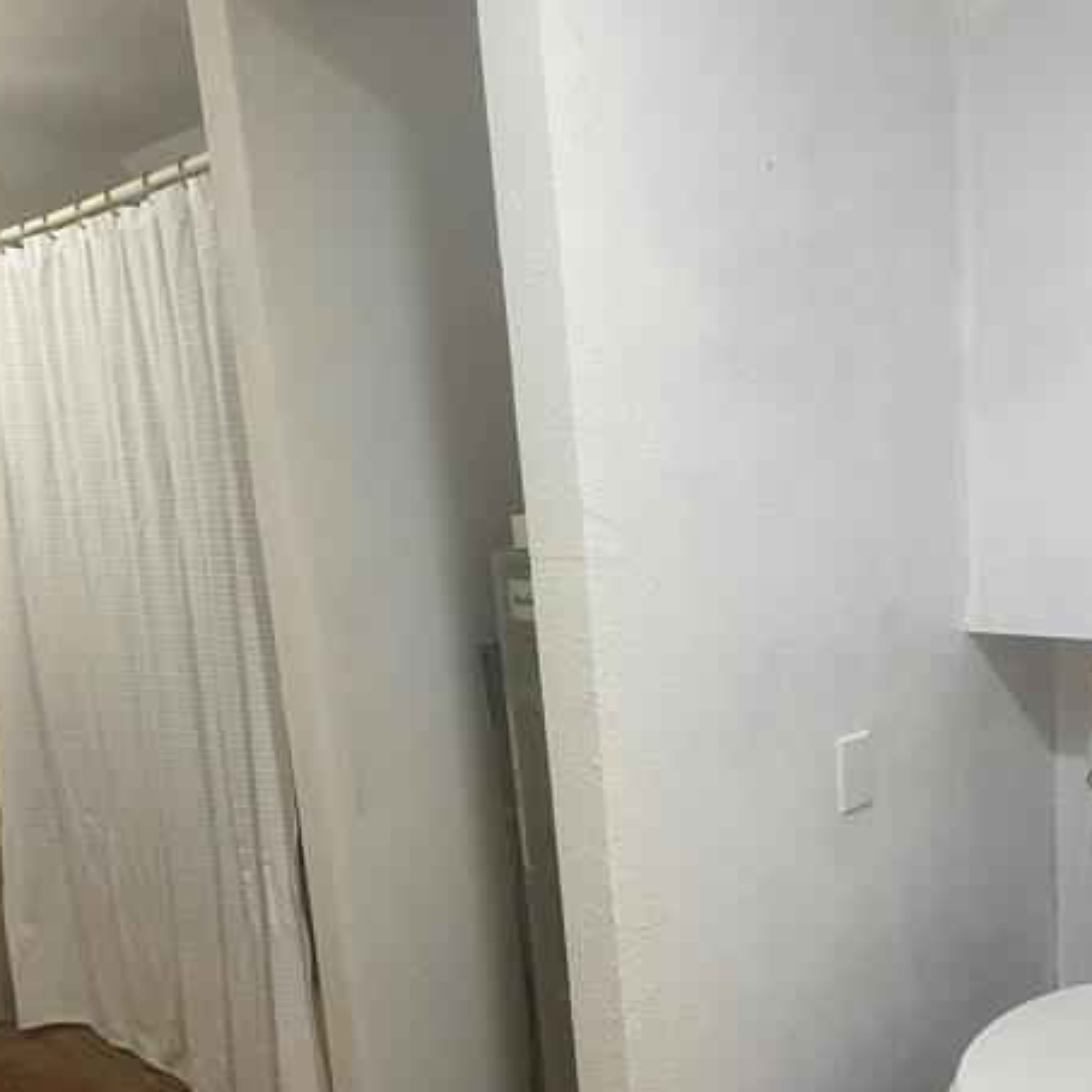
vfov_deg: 42.0
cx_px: 622
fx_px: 1392
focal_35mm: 39
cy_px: 769
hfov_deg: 42.7
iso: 200
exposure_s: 1/60
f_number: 1.8
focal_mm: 4.25
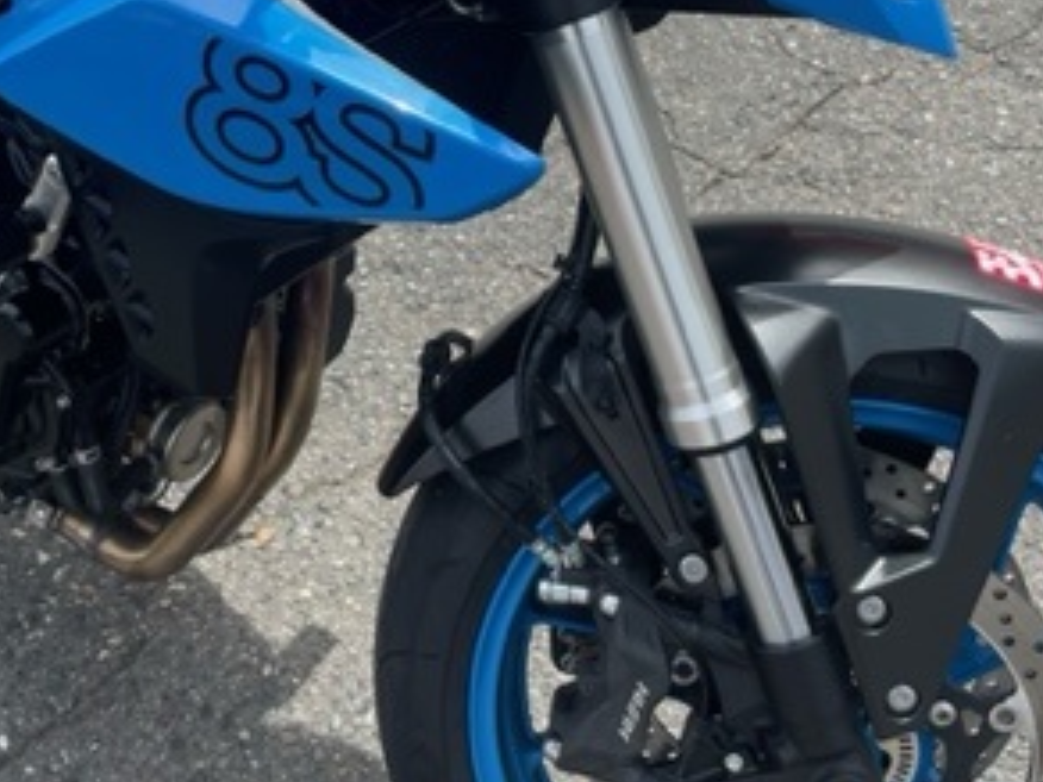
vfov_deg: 25.4
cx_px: 311
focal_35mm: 57
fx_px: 1717
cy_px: 214
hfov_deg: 33.3
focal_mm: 4.2
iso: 32
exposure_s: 1/1350
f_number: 1.6
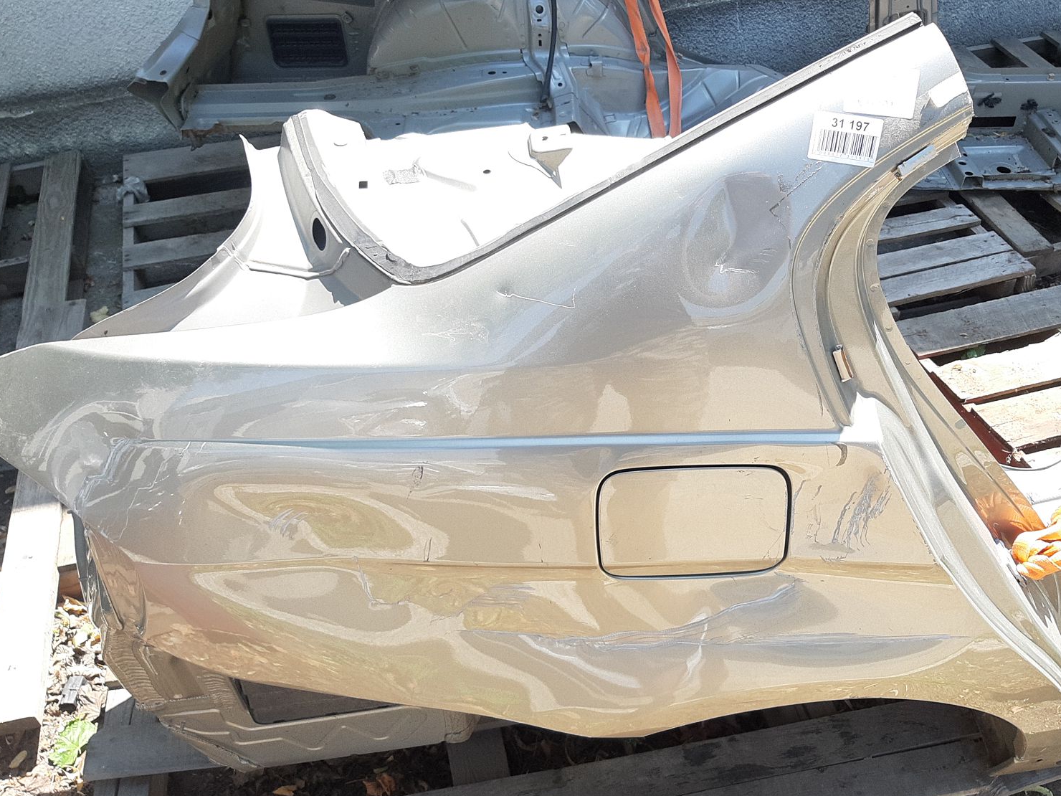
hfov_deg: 58.2
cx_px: 600
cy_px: 410
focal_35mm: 31
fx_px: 950
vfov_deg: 45.4
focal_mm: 3.93
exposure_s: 1/406
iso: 40
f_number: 1.7
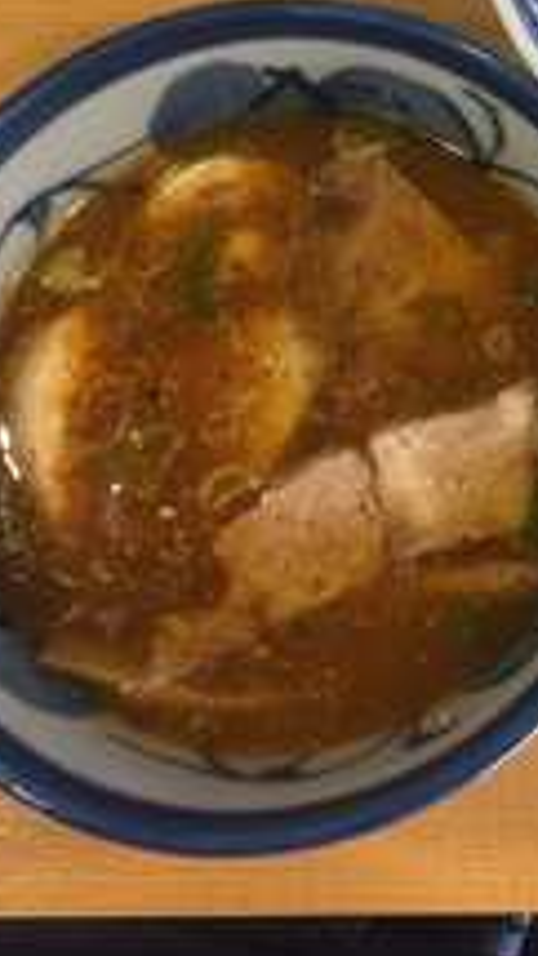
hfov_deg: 19.9
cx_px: 587
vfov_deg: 34.2
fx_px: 1470
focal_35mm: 58
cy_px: 116
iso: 50
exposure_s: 1/30
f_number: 2.2
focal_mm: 4.15
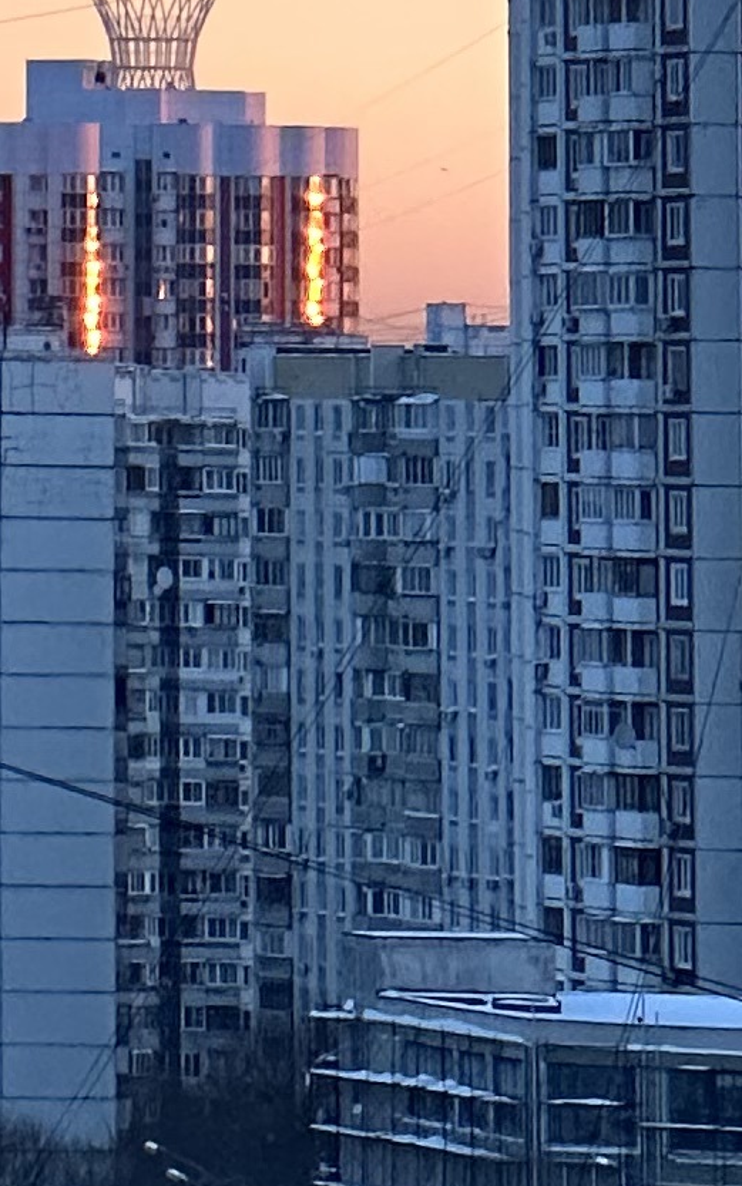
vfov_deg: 5.3
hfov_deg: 3.3
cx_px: -1407
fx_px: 12774
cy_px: -683
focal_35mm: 395
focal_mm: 9
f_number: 2.8
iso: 125
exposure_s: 1/99
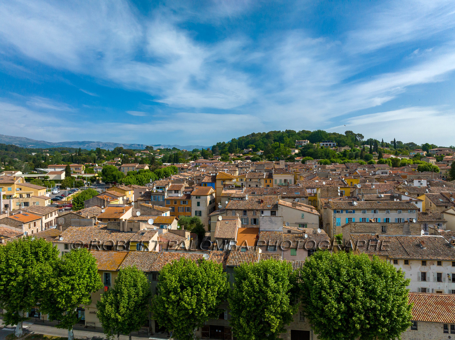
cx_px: 228
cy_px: 170
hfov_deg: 71.6
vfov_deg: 56.8
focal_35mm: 24
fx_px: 315
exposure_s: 1/640
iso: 200
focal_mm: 12.3
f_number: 8
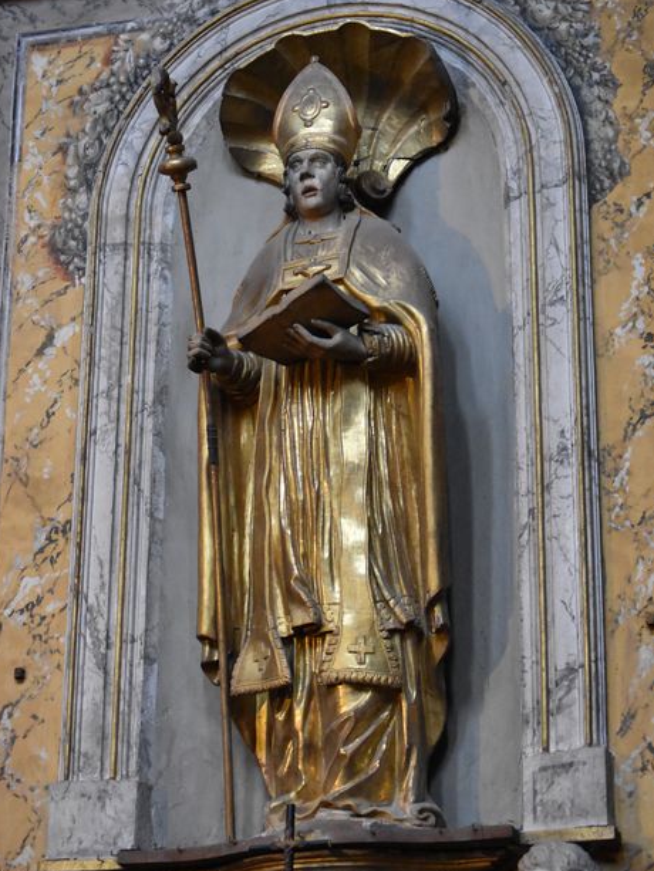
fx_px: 2280
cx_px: 325
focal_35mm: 91
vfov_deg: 21.6
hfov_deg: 16.3
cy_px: 423
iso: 7200
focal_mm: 55
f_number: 4
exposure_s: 1/60
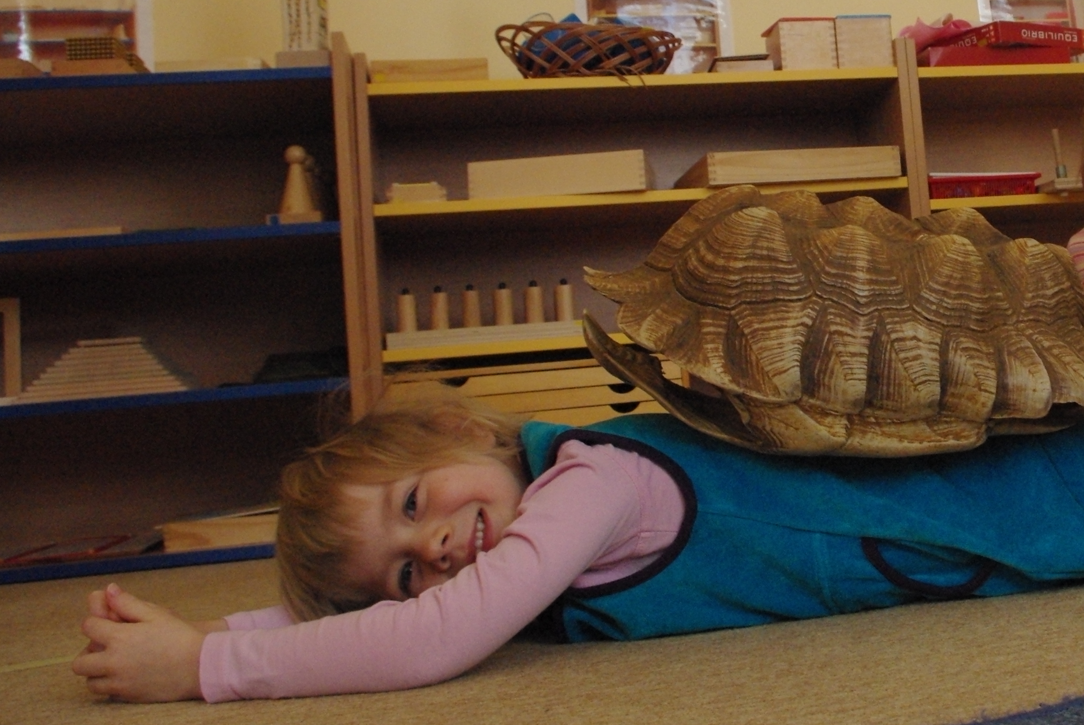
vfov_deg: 29.0
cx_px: 889
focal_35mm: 46
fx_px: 1387
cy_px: 221
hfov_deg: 40.7
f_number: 8
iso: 1600
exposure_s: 1/125
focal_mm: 18
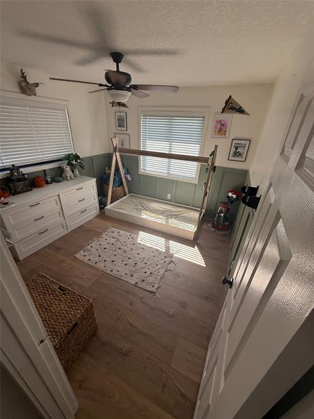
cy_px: 210
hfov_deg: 85.7
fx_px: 169
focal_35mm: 14
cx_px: 157
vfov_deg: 102.1
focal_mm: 2.22
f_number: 2.2
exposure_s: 1/198
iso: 64
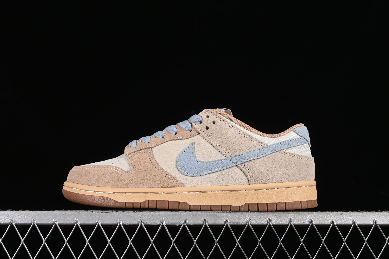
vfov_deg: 18.2
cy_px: 130
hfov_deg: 27.0
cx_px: 194
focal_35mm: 75
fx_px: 810
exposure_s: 1/80
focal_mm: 50
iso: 160
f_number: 8
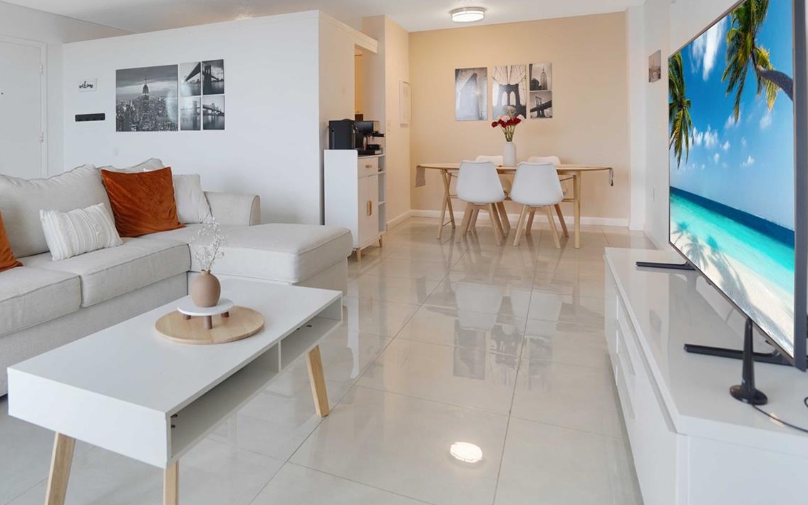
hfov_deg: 75.4
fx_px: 507
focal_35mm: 23
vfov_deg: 51.0
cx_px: 289
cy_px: 131
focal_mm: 16
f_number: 4
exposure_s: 1/160
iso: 800
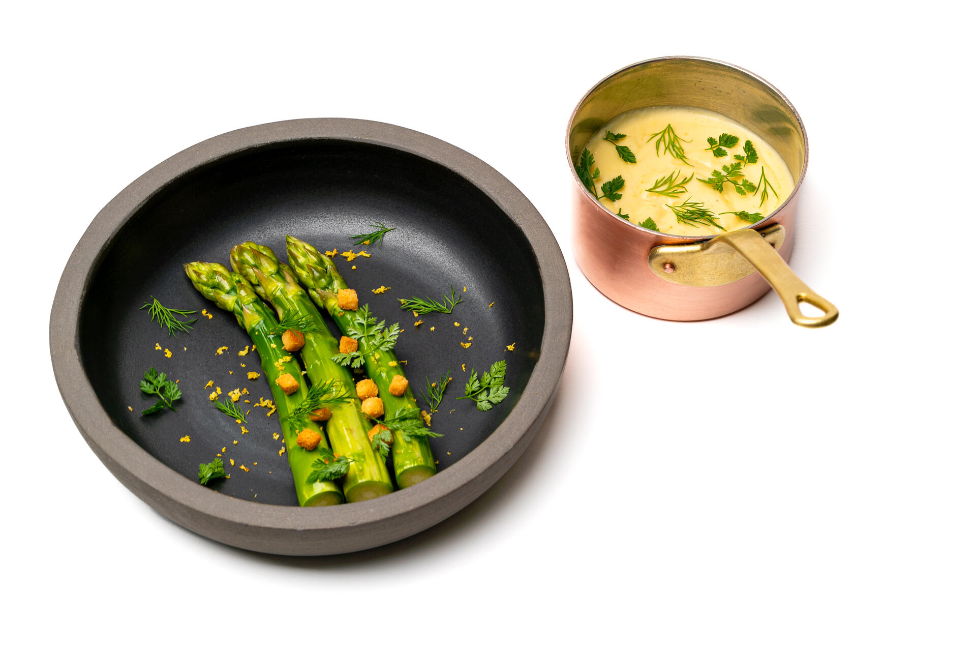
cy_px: 326
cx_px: 488
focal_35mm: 90
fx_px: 2441
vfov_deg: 15.2
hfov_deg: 22.6
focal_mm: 90
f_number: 10
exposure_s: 1/20
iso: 100
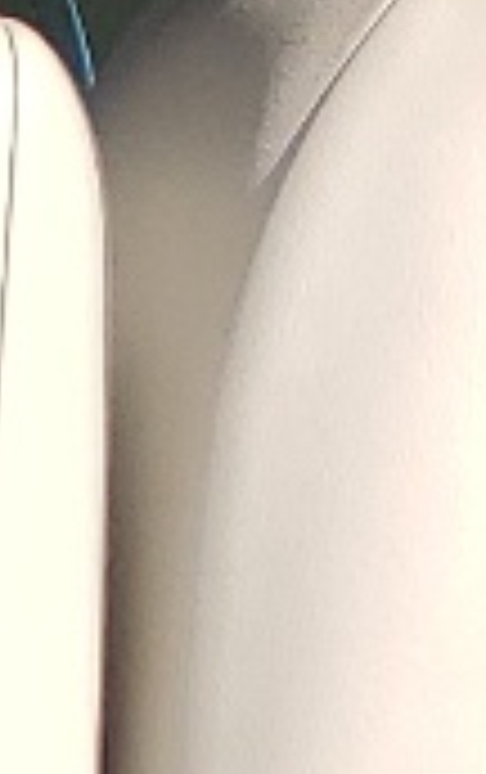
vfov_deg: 7.3
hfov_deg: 4.9
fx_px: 5407
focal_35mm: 256
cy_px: 2254
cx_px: -868
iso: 50
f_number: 1.5
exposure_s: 1/1429
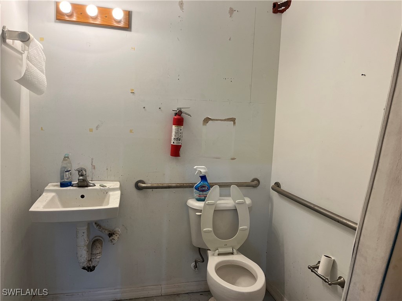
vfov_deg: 53.1
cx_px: 201
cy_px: 150
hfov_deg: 67.3
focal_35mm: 26
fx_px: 302
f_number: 1.6
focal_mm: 5.1
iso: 80
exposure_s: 1/120
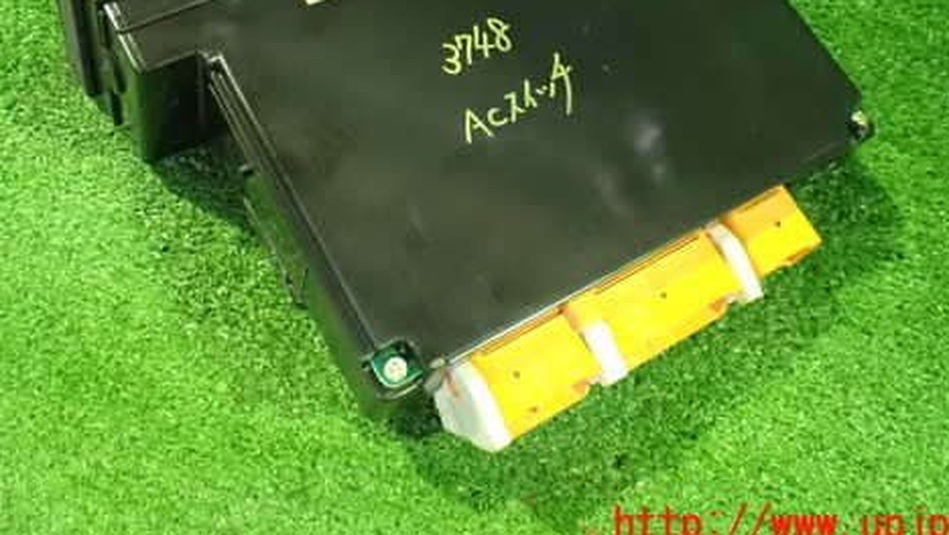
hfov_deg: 48.3
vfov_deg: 27.7
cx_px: 463
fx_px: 1057
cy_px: 94
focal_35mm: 42
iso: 1600
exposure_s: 1/25
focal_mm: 5.4
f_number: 2.3
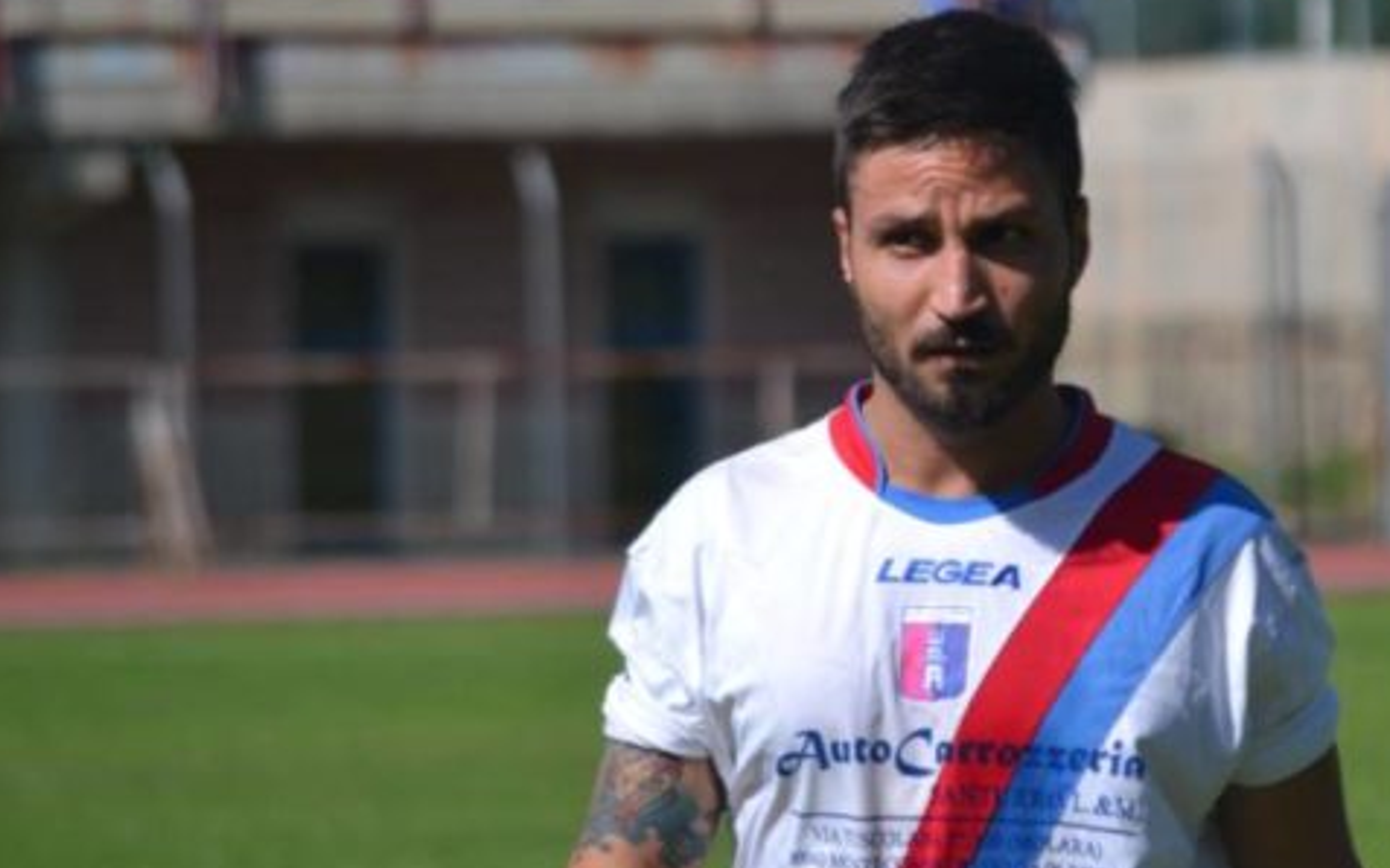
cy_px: 492
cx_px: 1000
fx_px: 16893
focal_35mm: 446
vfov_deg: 2.9
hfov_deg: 4.7
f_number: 7.1
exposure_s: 1/2000
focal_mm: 200
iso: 400
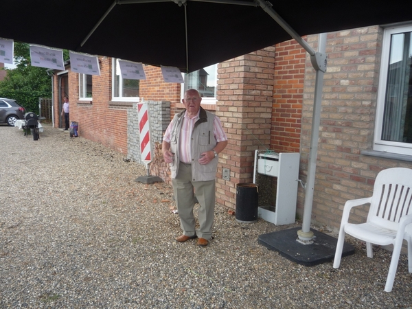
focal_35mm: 30
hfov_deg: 60.0
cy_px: 154
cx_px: 206
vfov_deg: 46.8
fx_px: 357
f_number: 4
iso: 100
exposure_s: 1/125
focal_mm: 5.2
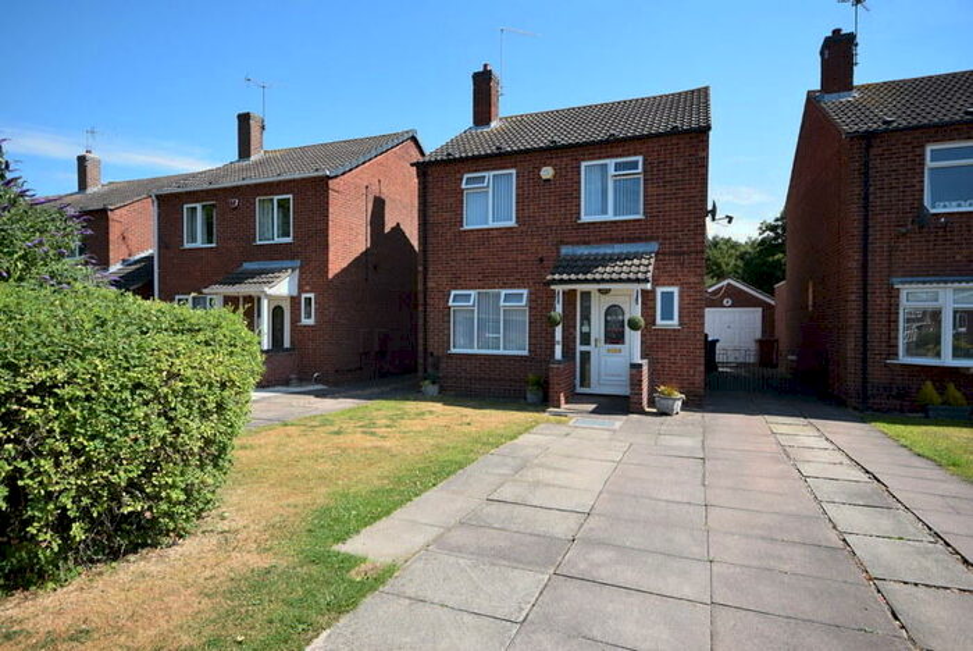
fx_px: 527
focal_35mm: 20
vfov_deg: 63.3
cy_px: 326
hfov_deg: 85.4
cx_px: 486
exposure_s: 1/250
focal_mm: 13
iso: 200
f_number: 8
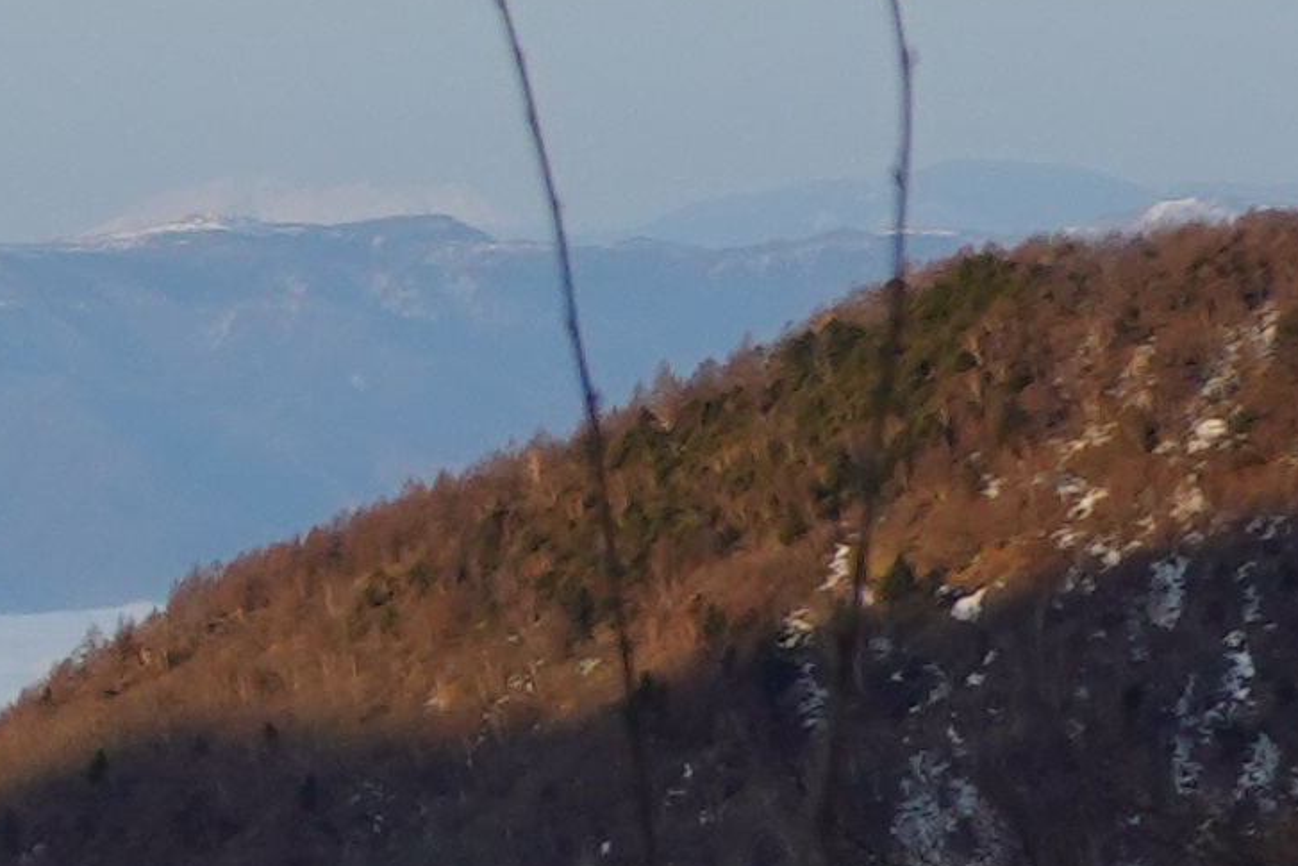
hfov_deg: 6.2
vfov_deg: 4.6
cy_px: 177
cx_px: -2762
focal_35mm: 301
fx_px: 10854
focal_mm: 14.99
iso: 100
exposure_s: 1/200
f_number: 5.6
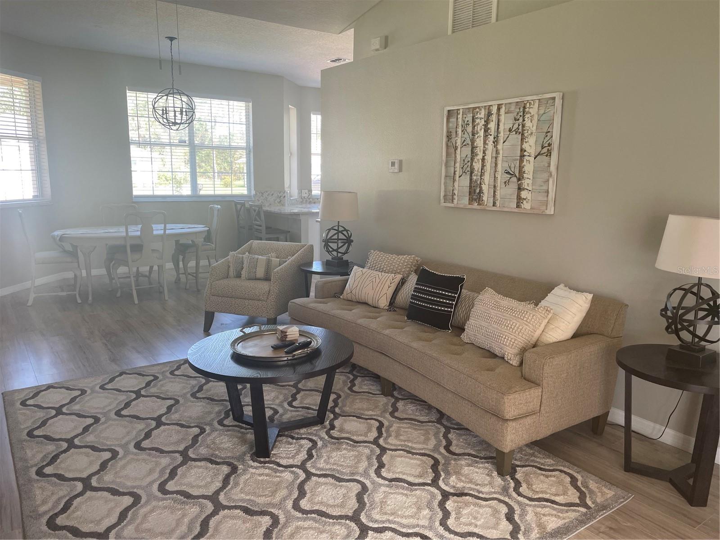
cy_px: 270
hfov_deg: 67.3
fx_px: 541
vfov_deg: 53.1
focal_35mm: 26
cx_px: 360
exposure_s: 1/120
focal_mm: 4.2
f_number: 1.6
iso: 100
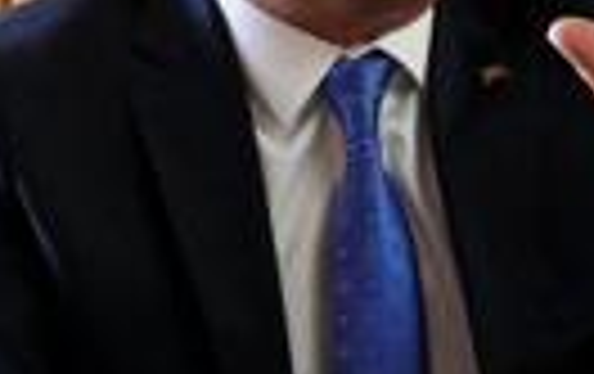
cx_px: 376
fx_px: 3049
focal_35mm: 188
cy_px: 131
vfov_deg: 7.0
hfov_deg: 11.1
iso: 6400
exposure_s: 1/160
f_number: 5
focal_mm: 31
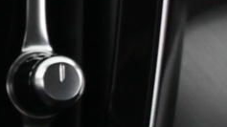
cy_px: 150
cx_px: -522
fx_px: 1420
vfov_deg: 5.1
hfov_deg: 7.6
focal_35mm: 236
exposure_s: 1/40
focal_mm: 22
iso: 1800
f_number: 4
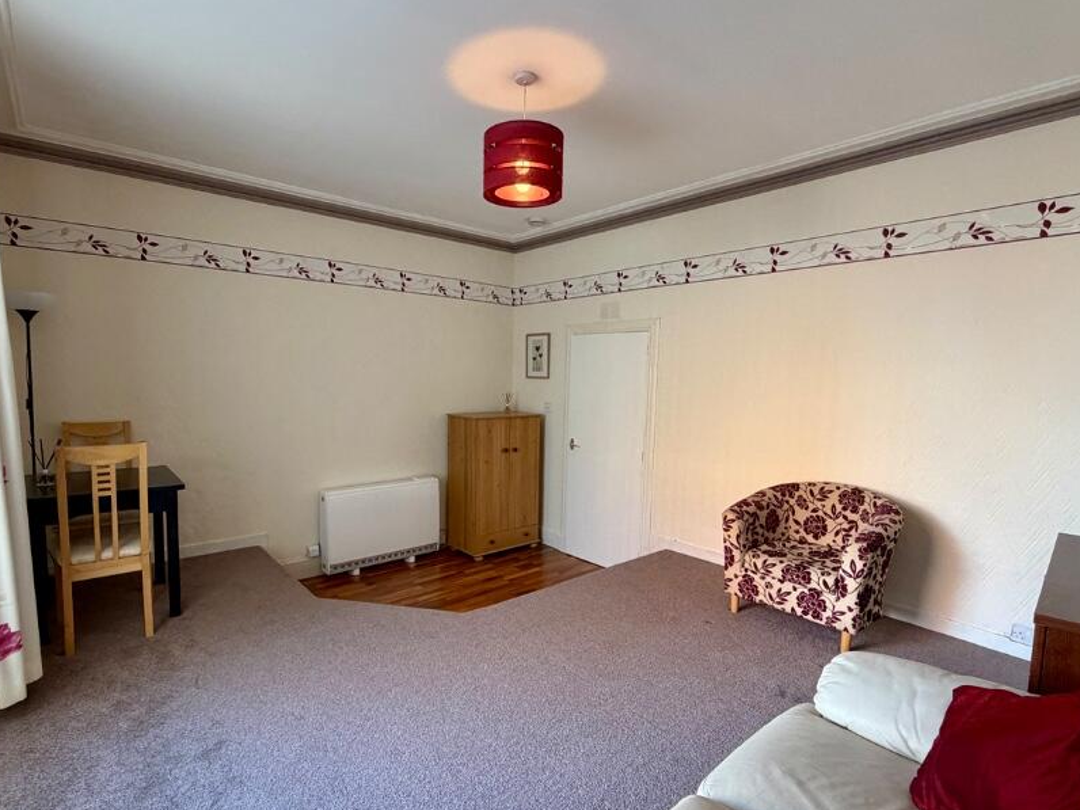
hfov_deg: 87.6
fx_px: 562
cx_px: 506
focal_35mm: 18
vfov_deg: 71.5
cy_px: 426
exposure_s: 1/100
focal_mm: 2.22
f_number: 2.2
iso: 250
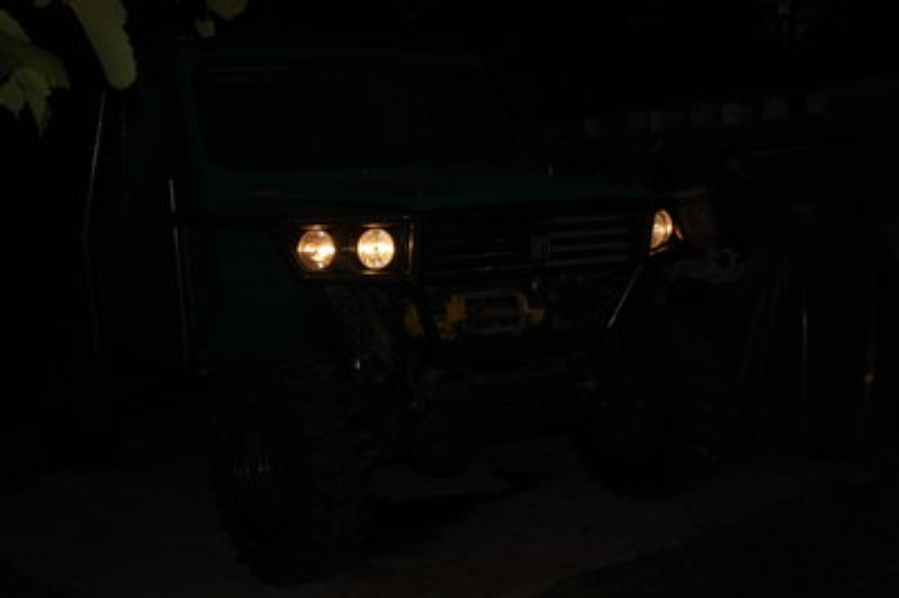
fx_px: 1273
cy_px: 299
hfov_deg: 38.9
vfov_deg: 26.4
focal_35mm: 51
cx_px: 450
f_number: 16
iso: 200
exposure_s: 1/40
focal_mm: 34
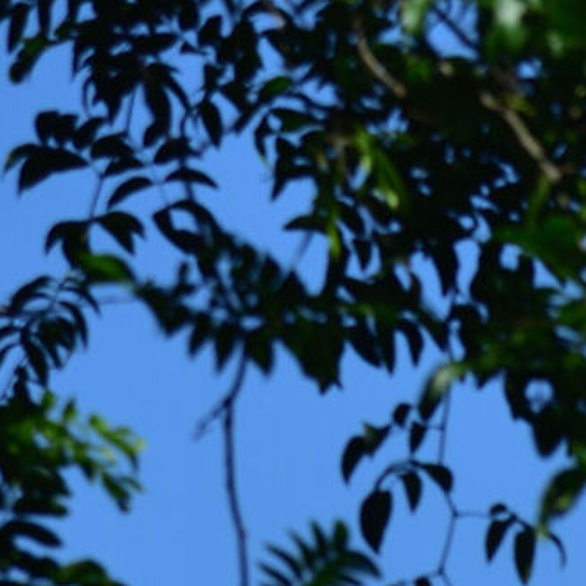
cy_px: 949
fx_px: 14403
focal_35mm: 752
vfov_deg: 2.3
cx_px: 1350
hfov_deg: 2.3
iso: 200
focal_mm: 120
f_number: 10
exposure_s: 1/500
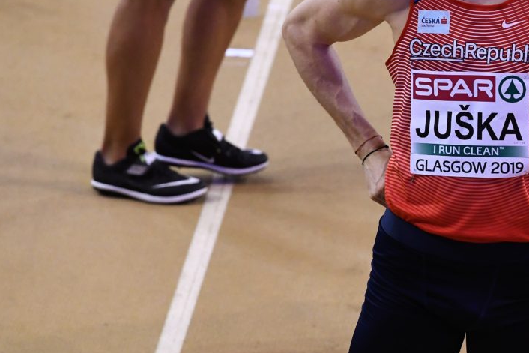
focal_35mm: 573
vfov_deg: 2.4
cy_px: 106
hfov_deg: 3.6
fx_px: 8421
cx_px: 466
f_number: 4
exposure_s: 1/400
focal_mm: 200
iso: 2500
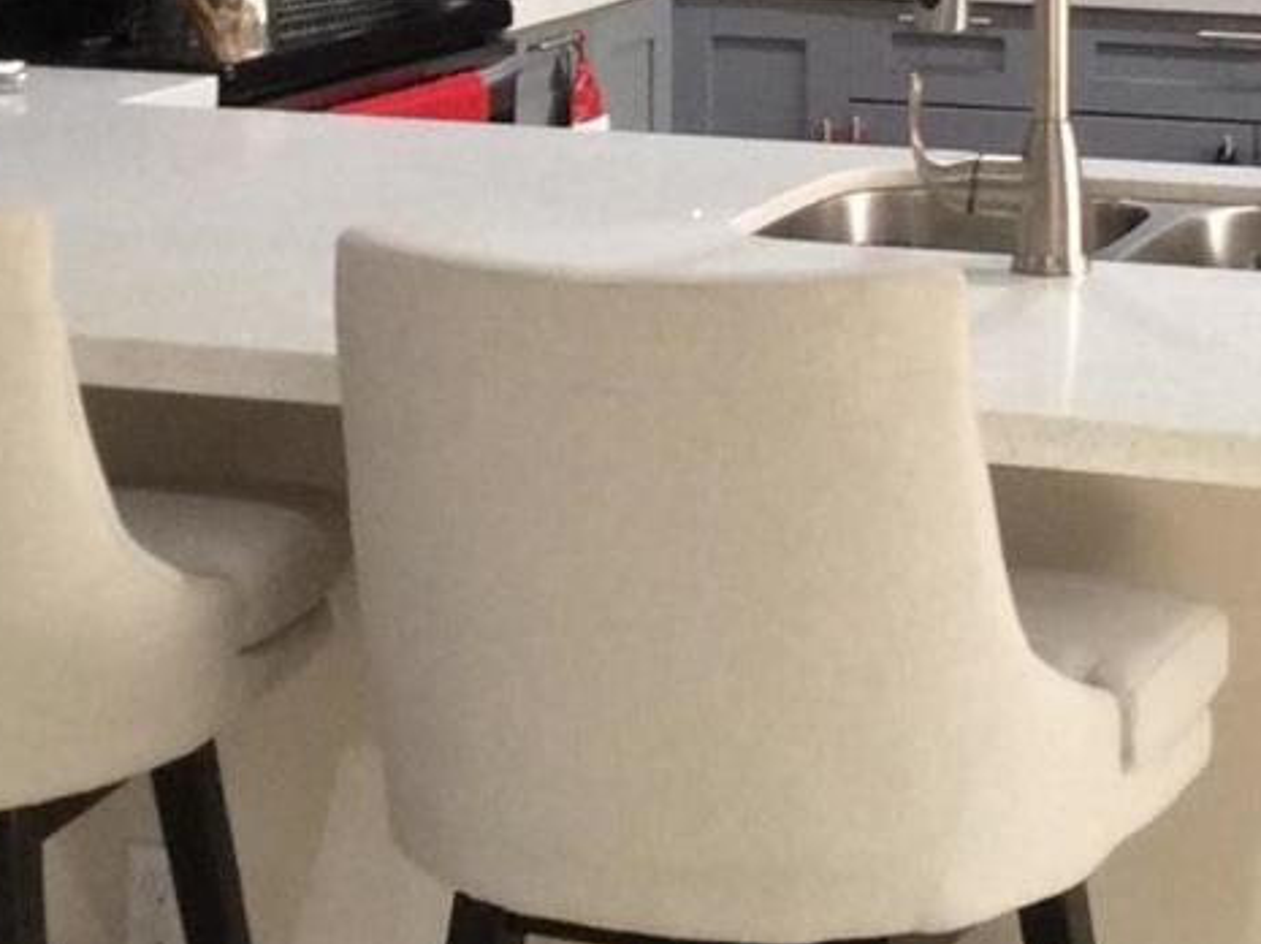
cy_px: -174
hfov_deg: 17.8
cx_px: 914
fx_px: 4004
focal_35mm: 110
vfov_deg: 13.1
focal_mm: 3.3
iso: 100
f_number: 2.4
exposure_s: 1/24
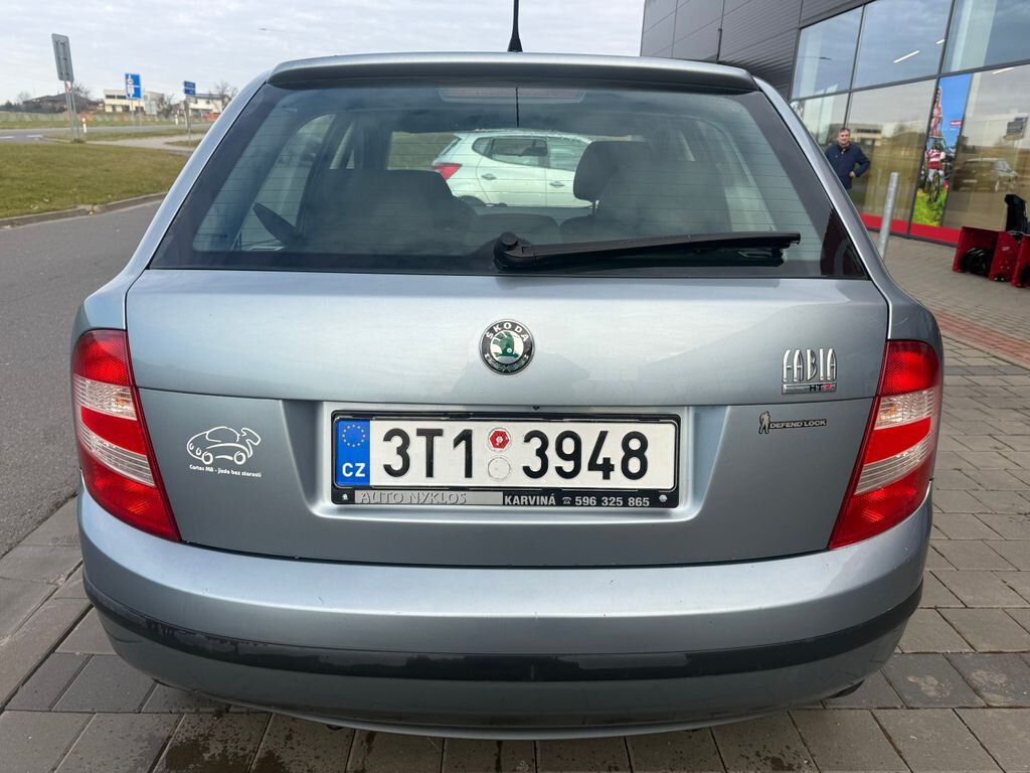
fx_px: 714
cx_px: 515
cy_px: 386
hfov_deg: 71.6
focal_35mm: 24
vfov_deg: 56.8
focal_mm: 6.76
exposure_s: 1/1211
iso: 80
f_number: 1.78
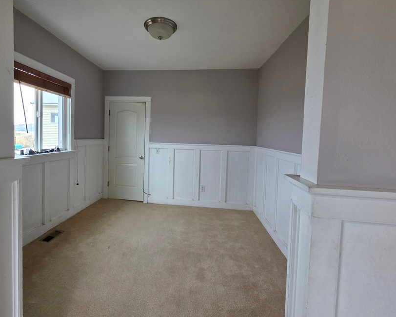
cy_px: 145
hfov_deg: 92.6
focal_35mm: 16
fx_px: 188
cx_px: 172
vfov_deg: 80.2
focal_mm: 2.2
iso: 80
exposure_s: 1/120
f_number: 1.9
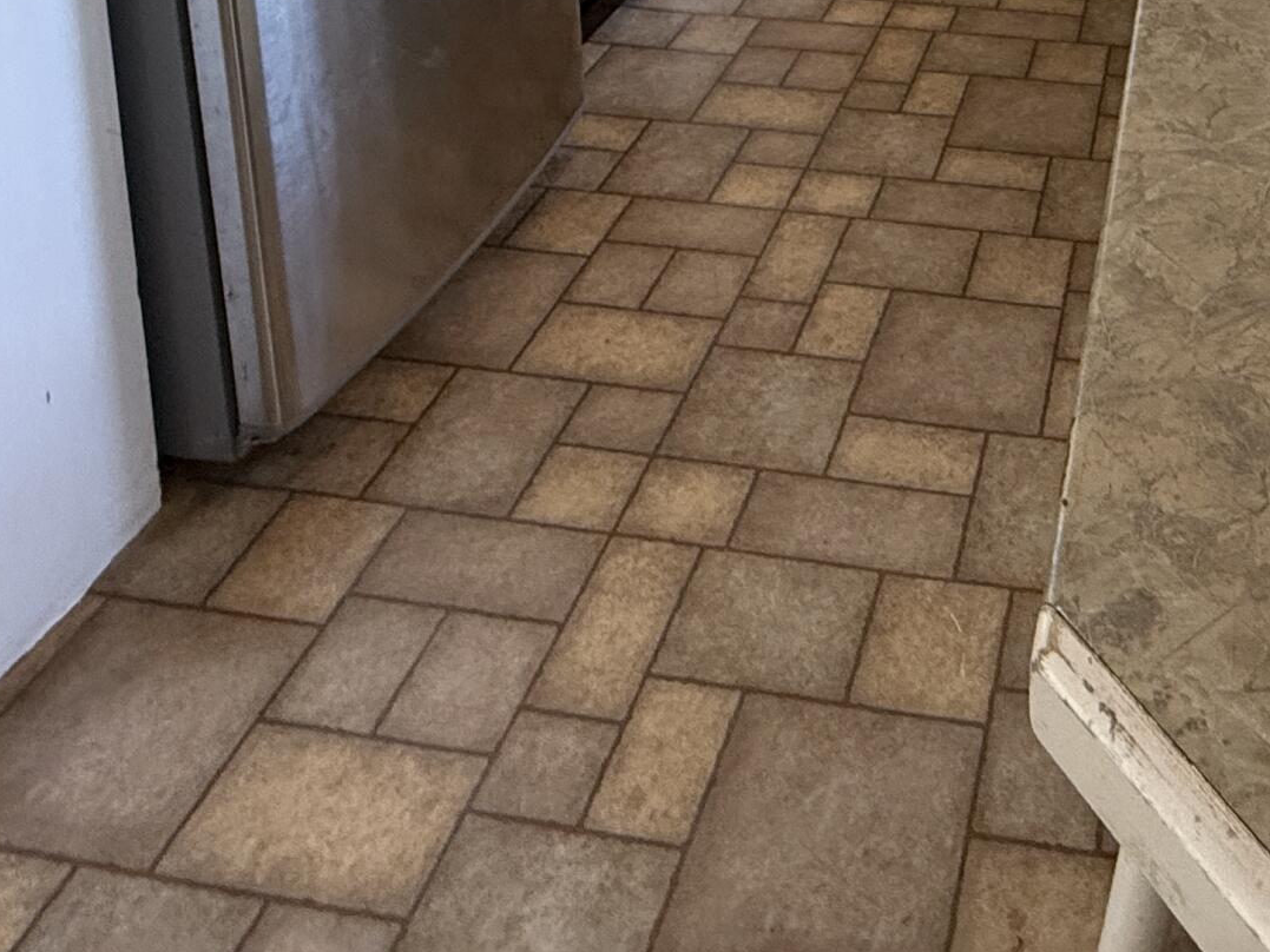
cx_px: 1040
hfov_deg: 45.1
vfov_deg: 28.3
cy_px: -369
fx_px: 1431
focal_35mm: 39
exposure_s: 1/60
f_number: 2.2
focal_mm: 2.22
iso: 320
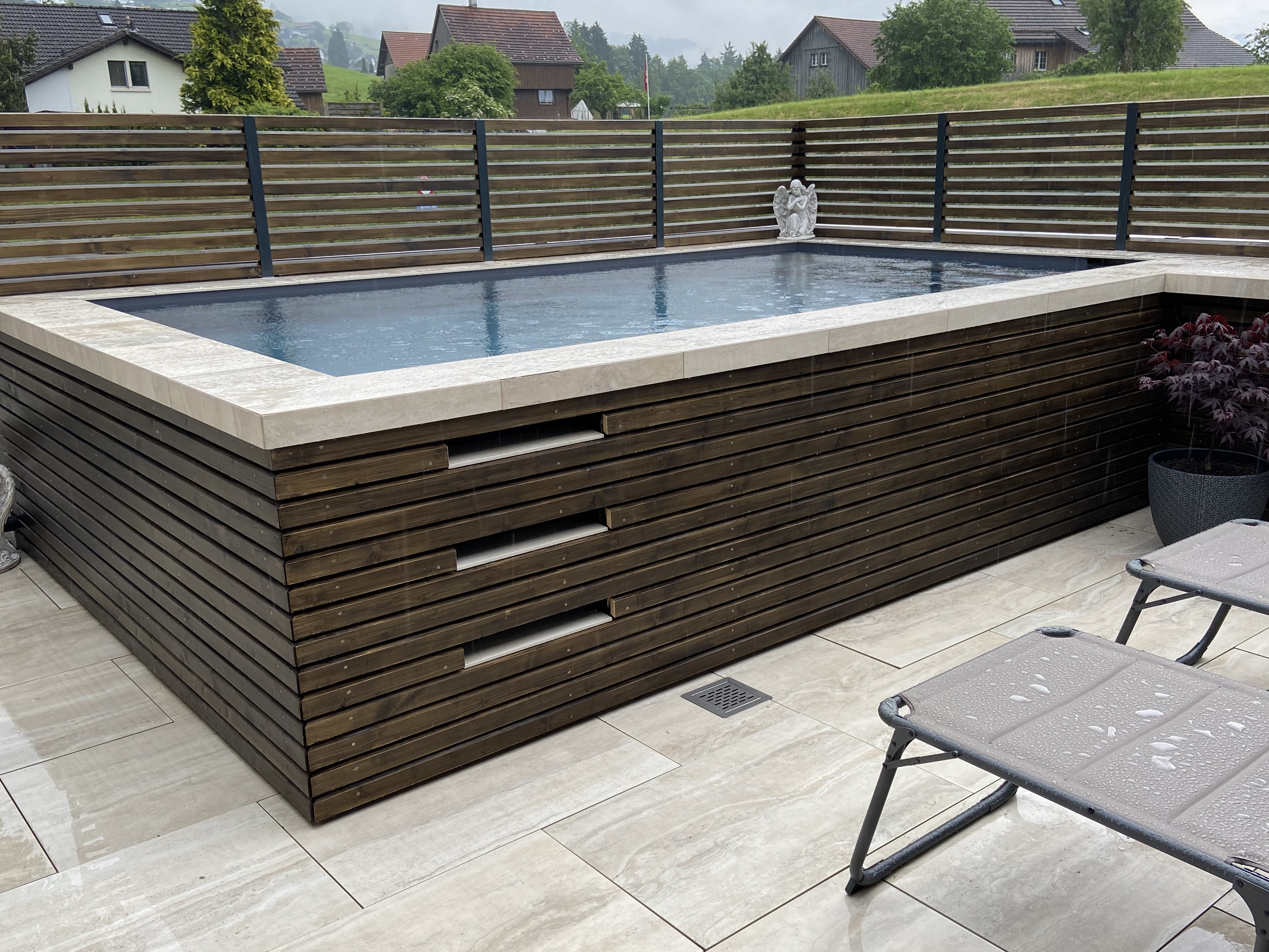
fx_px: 1173
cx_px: 698
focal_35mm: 32
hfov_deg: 56.7
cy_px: 515
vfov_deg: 44.1
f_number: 1.8
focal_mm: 4.25
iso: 32
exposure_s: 1/122
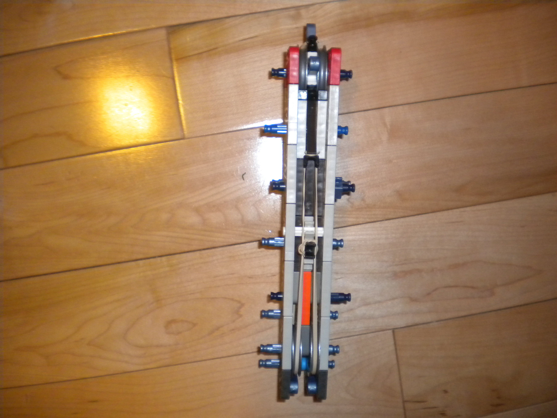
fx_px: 563
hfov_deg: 52.6
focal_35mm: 35
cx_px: 278
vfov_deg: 40.7
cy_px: 209
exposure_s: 1/30
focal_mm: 6.3
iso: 400
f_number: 3.1
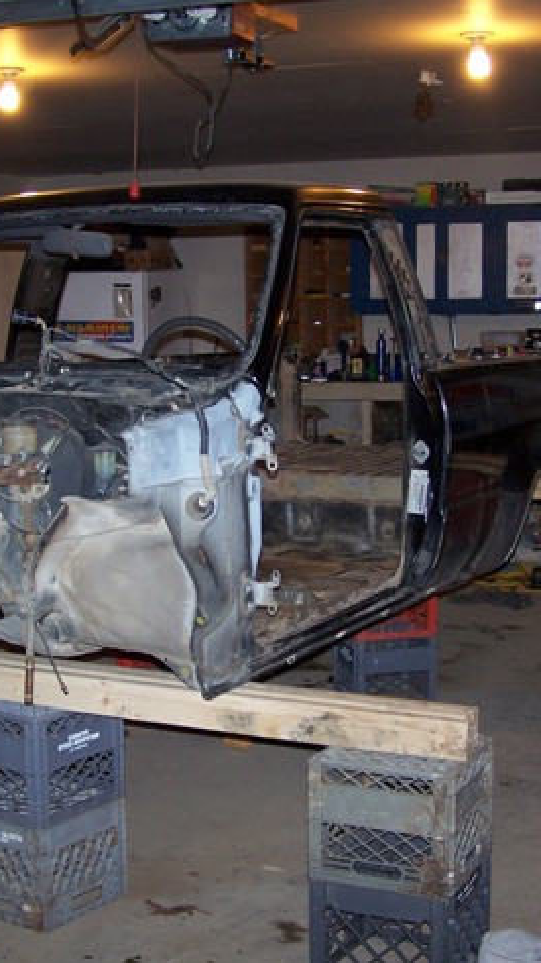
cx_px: 264
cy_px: 487
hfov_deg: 21.4
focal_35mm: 56
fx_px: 1428
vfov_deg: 37.2
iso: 140
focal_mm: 6.3
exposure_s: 1/60
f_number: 2.8
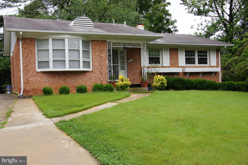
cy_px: 82
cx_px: 124
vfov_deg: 34.1
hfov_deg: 49.6
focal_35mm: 39
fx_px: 268
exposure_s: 1/80
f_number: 8
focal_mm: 26
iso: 100
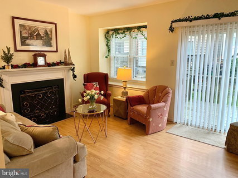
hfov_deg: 67.3
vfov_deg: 53.0
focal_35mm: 26
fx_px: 179
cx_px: 119
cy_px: 89
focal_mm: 4.25
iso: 160
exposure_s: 1/60
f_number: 1.8
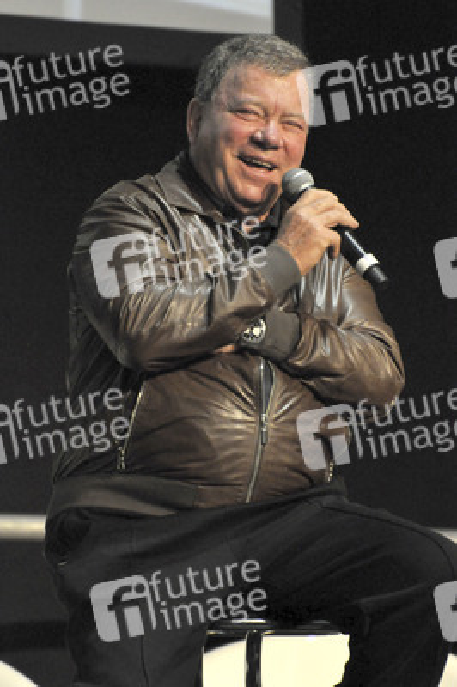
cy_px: 344
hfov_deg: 3.0
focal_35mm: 450
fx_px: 8583
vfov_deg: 4.6
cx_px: 228
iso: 3200
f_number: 5.6
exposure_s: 1/100
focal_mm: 300
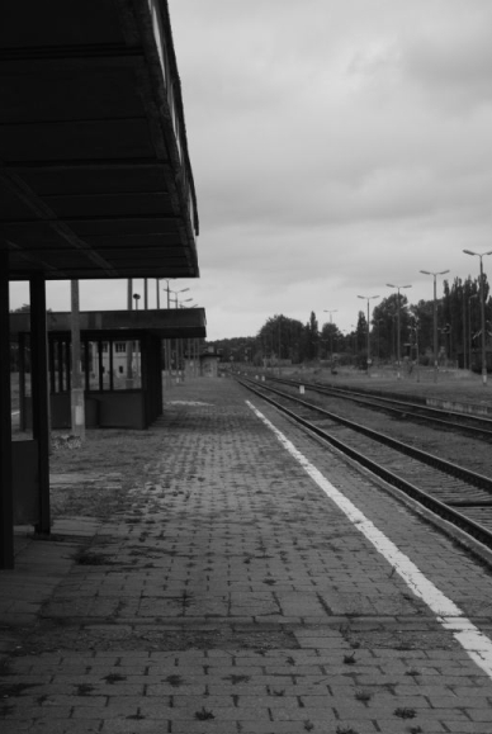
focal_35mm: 86
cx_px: 243
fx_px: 1747
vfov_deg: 23.7
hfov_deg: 16.0
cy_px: 360
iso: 200
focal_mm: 55
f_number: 6.3
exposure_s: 1/160
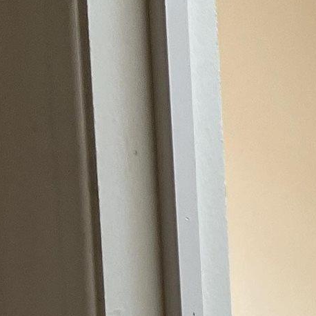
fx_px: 1591
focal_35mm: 154
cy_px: 722
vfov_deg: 10.1
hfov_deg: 10.1
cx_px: 709
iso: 80
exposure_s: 1/121
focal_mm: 5.7
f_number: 1.5
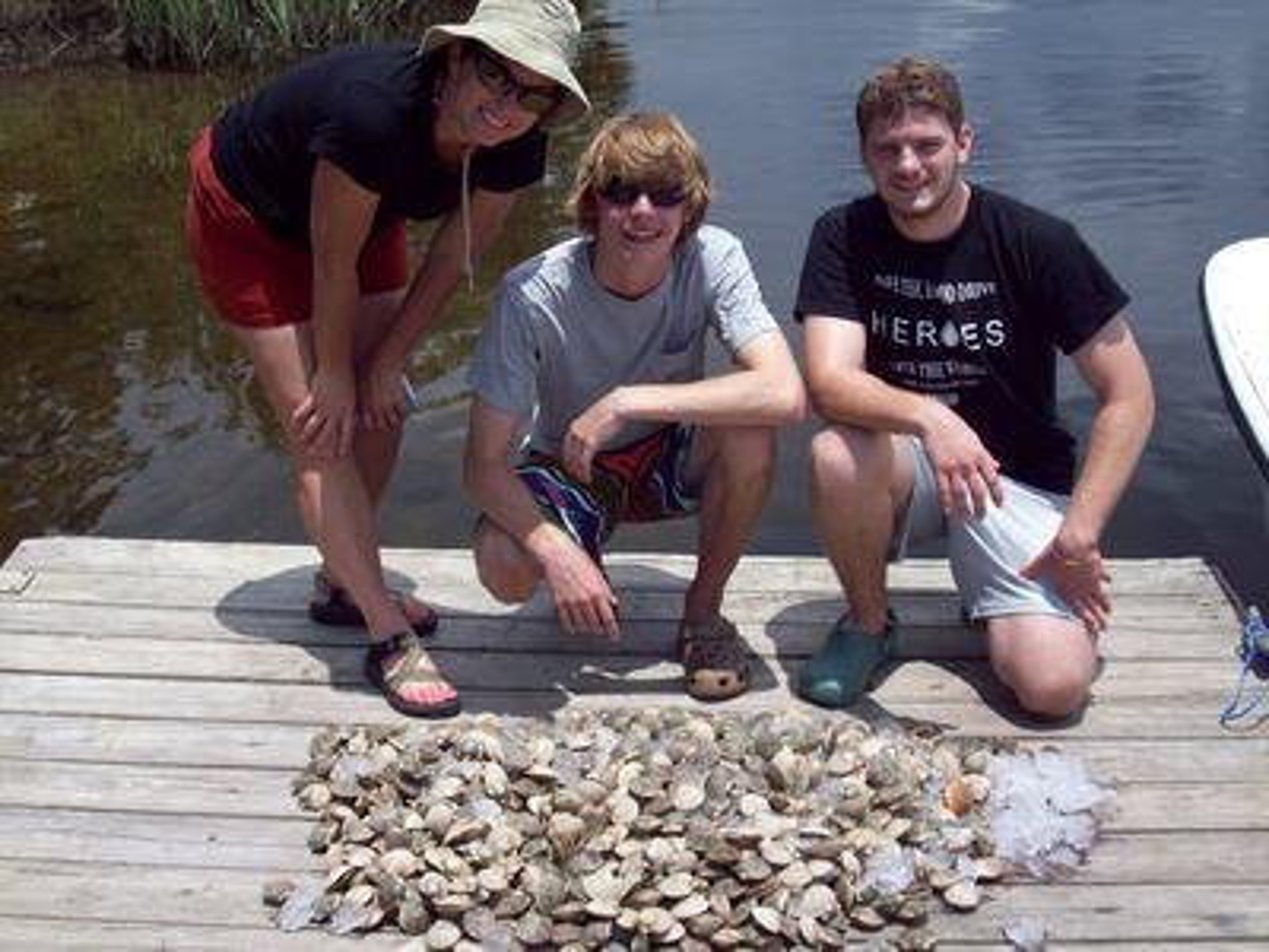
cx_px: 634
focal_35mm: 54
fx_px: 1980
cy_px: 476
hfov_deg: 35.5
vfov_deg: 27.0
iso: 80
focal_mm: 9
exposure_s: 1/413
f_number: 6.9
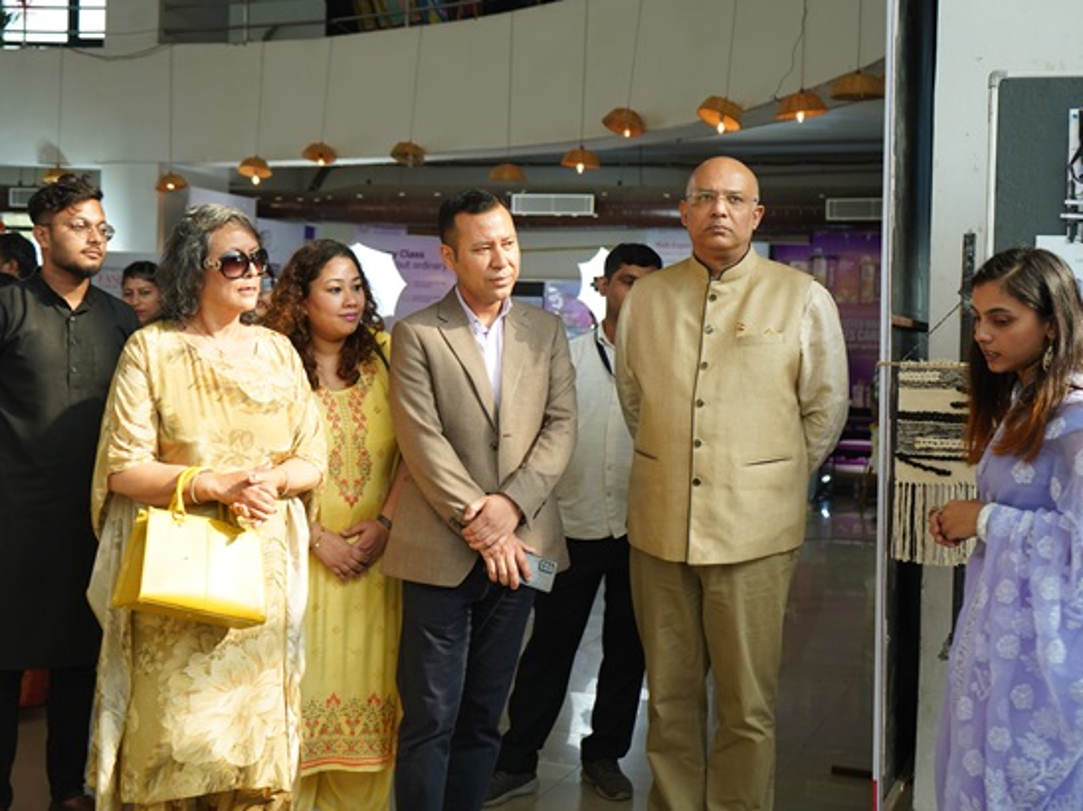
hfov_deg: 38.9
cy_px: 405
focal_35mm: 49
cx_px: 517
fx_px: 1533
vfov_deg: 29.7
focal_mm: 45
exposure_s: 1/80
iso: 400
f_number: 5
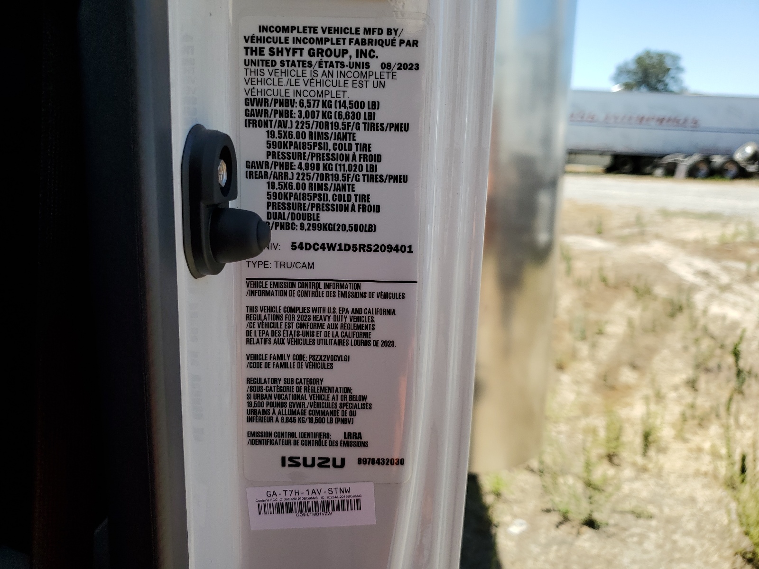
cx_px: 380
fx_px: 570
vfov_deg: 53.1
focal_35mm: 26
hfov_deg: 67.3
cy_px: 284
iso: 50
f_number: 1.5
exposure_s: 1/2000
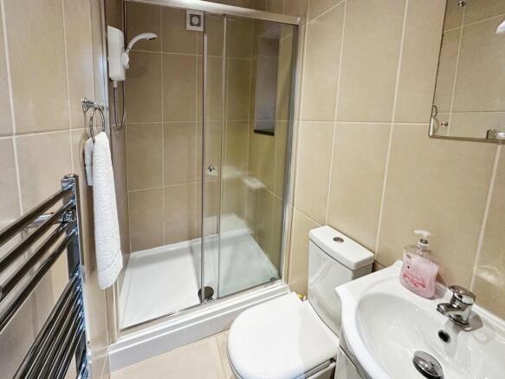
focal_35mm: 14
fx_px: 204
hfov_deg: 102.1
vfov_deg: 85.7
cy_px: 190
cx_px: 252
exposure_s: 1/50
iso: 320
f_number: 2.2
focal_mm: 2.22
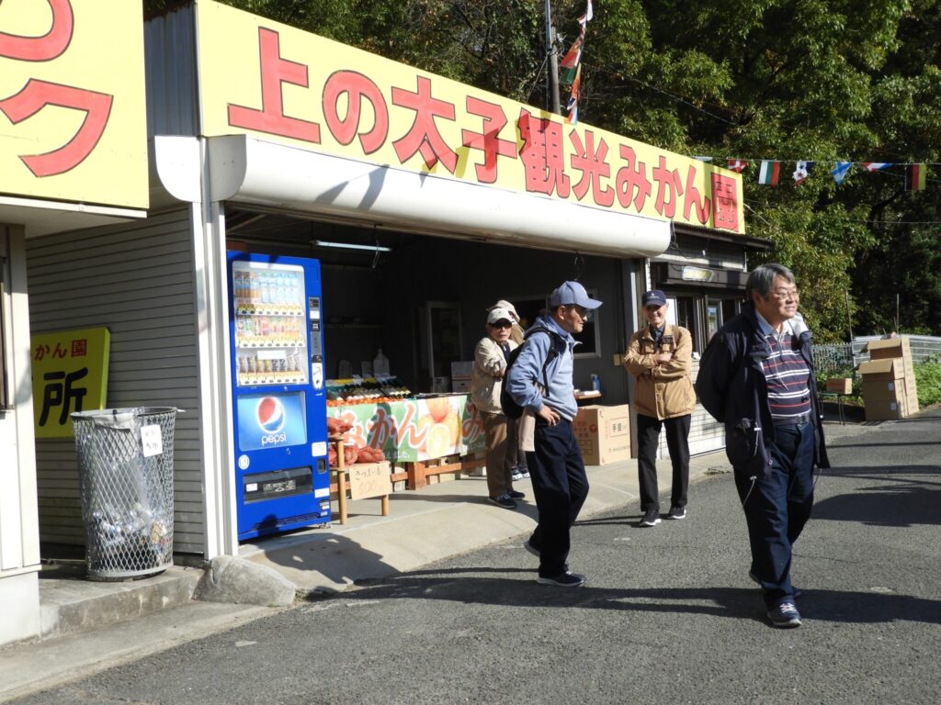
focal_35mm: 40
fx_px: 1087
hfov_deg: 46.8
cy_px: 352
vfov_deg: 36.0
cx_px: 470
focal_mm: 7.2
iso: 100
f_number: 3.8
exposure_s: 1/1000
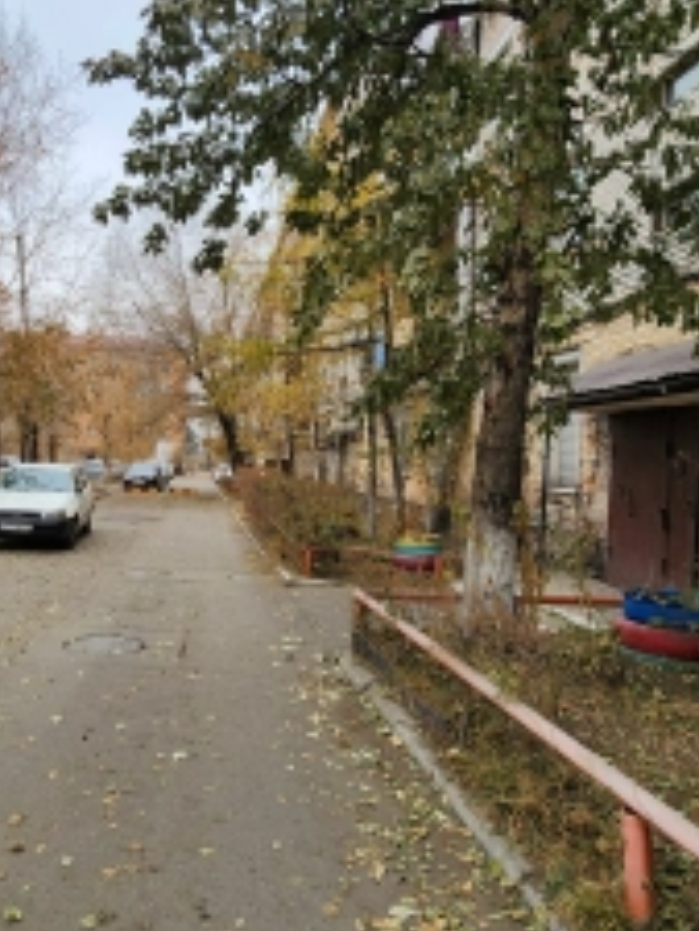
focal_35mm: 27
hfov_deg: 49.9
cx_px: 201
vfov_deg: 65.2
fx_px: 726
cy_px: 430
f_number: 2.2
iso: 50
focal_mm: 2.2
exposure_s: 1/396
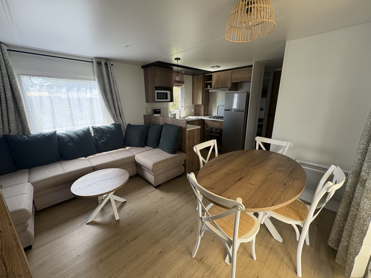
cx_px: 186
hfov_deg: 102.1
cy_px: 139
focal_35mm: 14
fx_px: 150
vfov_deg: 85.7
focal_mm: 2.22
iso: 125
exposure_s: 1/99
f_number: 2.2
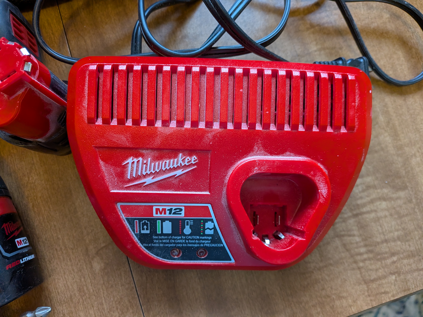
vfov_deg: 56.8
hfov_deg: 71.6
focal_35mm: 24
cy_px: 158
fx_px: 293
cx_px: 212
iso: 779
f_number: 1.7
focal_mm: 4.53
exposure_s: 1/100
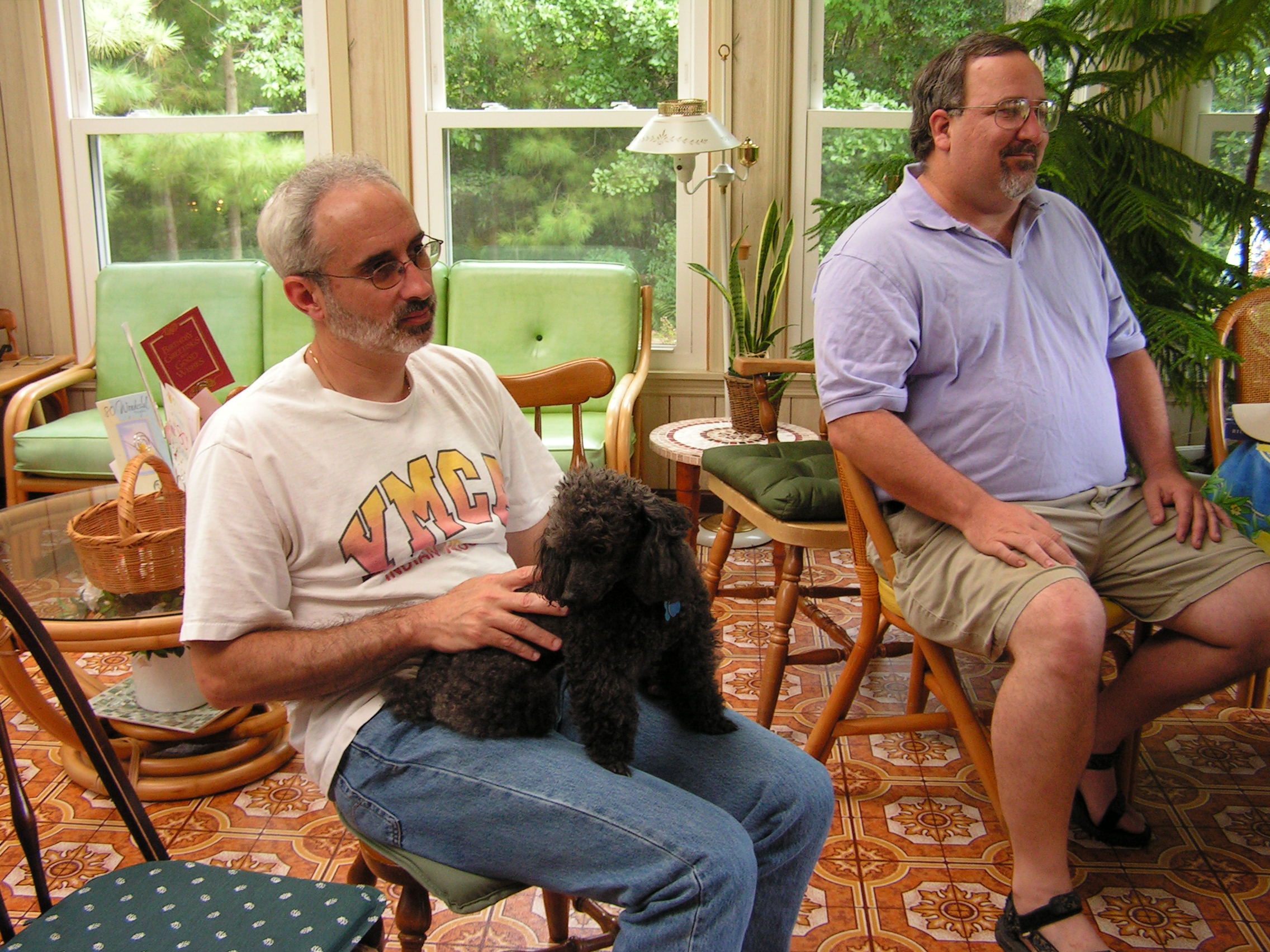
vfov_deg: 37.7
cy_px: 476
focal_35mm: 38
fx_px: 1394
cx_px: 635
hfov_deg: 49.0
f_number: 2.8
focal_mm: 6.3
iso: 80
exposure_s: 1/40
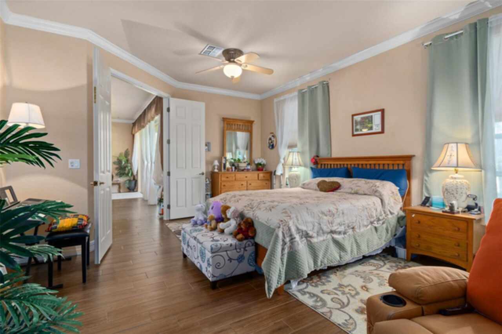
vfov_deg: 70.4
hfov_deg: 93.3
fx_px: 237
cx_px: 251
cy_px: 167
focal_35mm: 17
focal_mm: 17
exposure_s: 1.3
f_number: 8
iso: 320
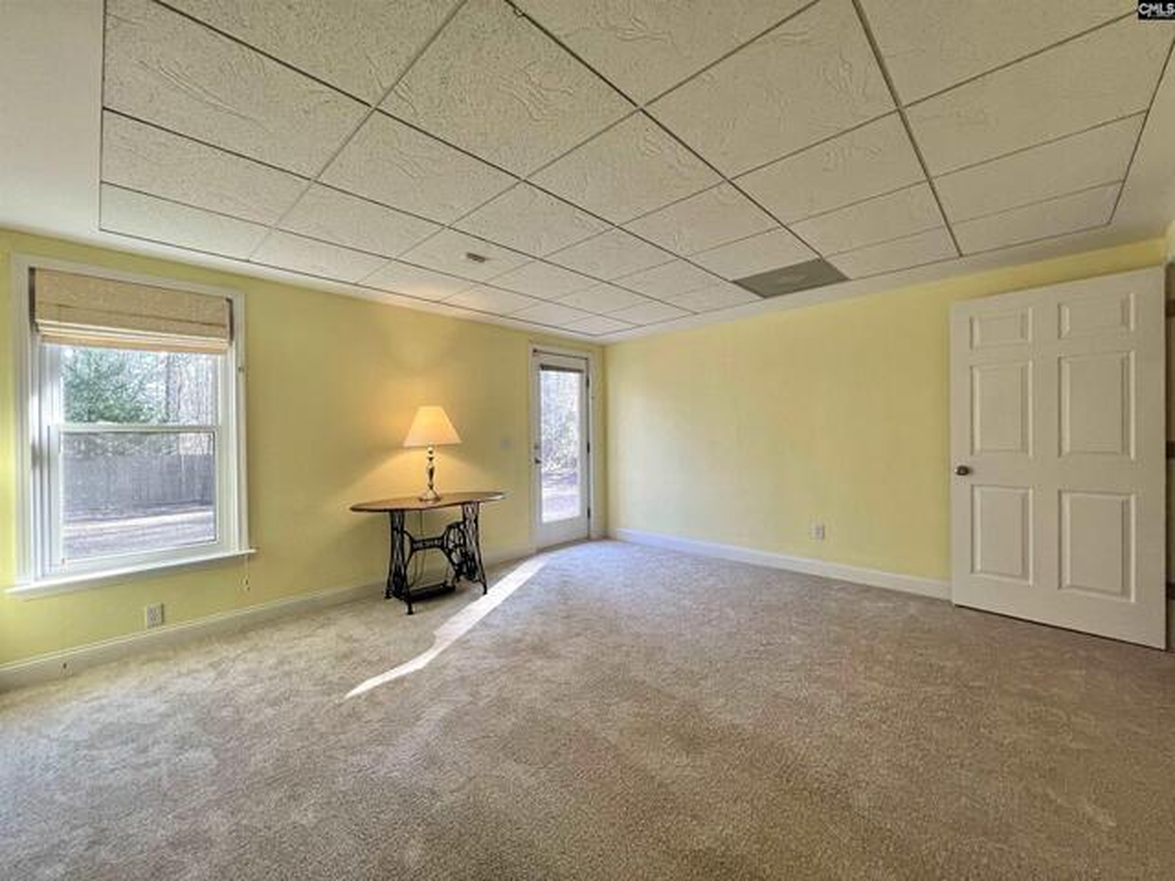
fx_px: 441
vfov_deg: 89.9
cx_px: 588
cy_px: 440
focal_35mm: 13
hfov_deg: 106.2
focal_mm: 1.57
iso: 125
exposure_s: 1/120
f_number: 1.8
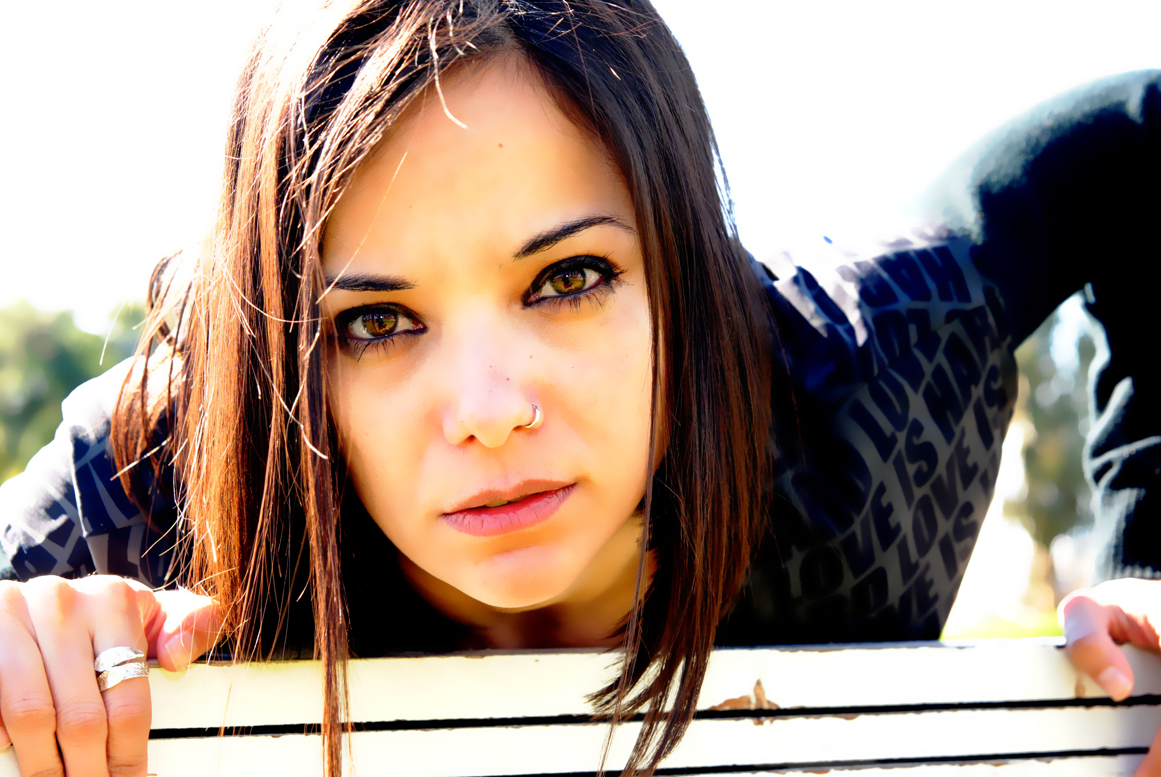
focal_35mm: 78
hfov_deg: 26.0
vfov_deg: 17.5
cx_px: 580
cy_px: 388
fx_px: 2519
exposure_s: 1/200
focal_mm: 52
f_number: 6.3
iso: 800
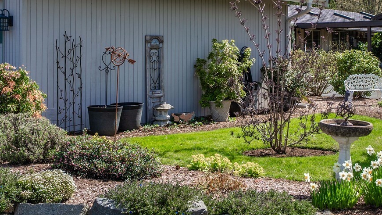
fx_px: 496
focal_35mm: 49
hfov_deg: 41.9
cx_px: 233
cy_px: 37
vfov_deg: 24.0
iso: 100
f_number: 6.7
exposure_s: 1/200
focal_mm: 24
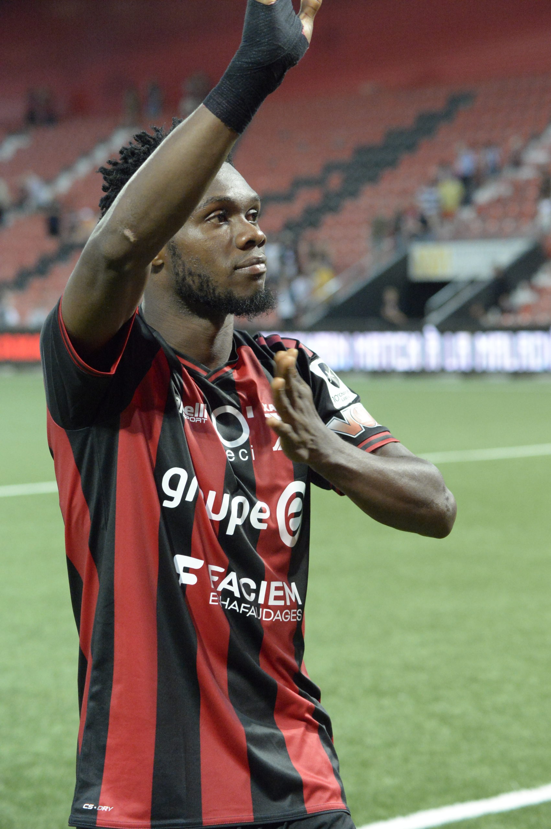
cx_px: 276
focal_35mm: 105
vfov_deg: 19.5
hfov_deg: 13.0
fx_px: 2416
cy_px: 414
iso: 12800
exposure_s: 1/640
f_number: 5.6
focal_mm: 105
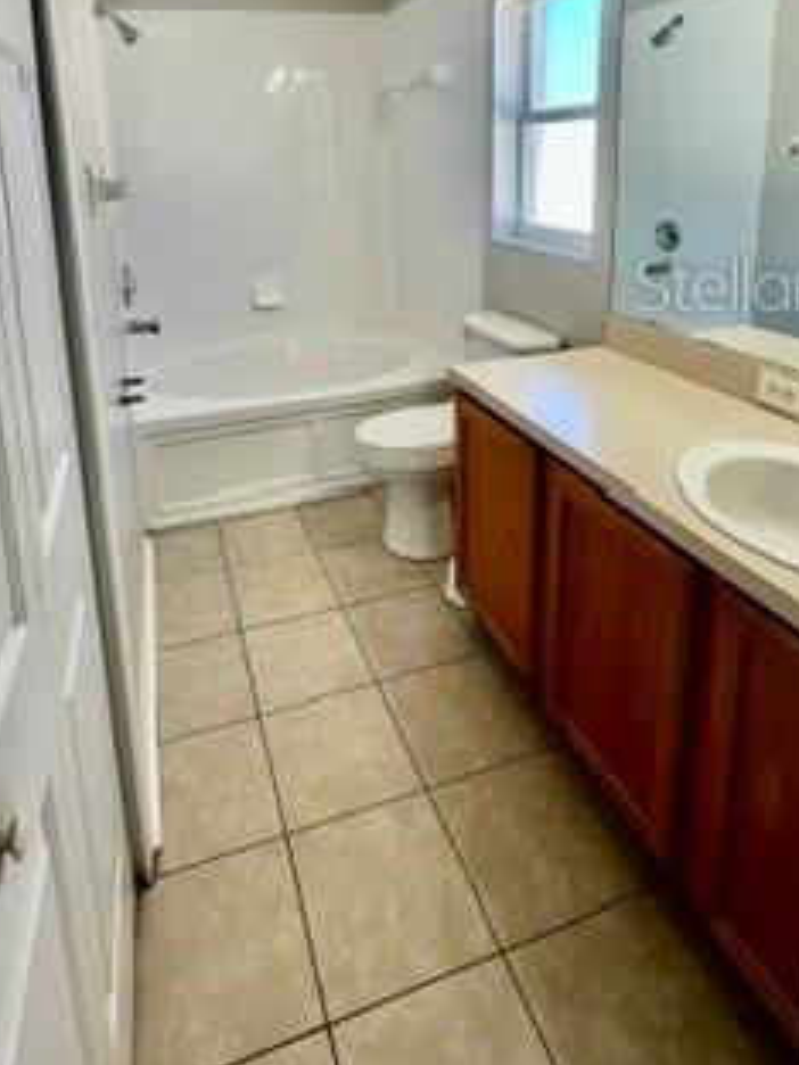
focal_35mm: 20
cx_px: 341
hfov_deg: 65.6
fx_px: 616
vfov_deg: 76.5
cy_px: 283
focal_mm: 1.57
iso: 40
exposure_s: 1/120
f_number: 1.8
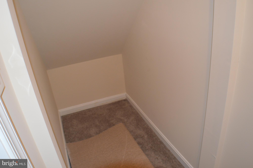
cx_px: 126
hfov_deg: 53.2
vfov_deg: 36.8
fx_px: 253
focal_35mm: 36
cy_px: 84
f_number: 4
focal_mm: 24
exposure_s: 1/60
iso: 720
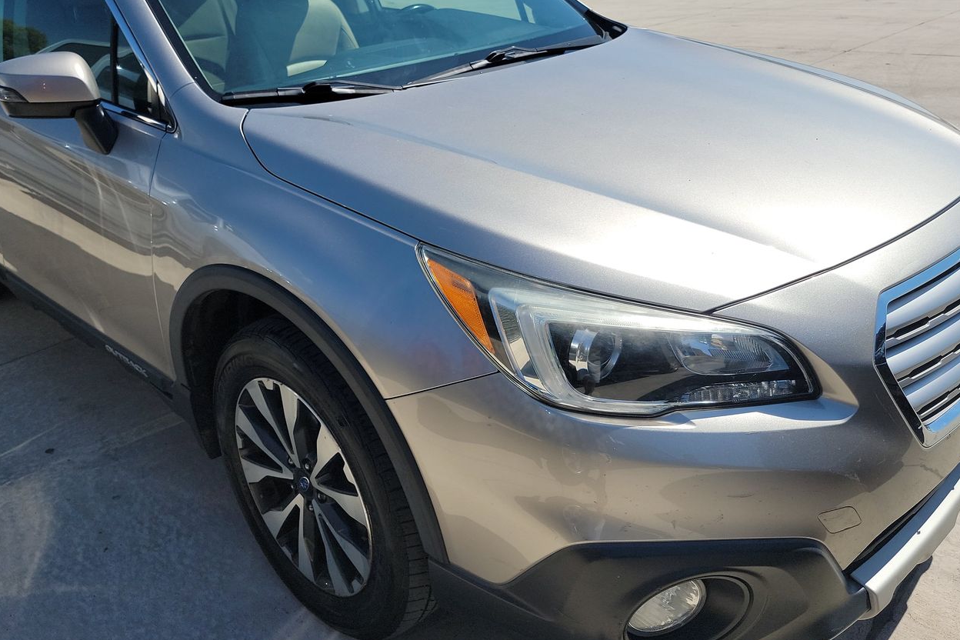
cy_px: 275
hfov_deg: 58.6
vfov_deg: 41.0
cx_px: 428
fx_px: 853
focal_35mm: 32
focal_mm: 6.7
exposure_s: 1/1192
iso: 50
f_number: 1.8
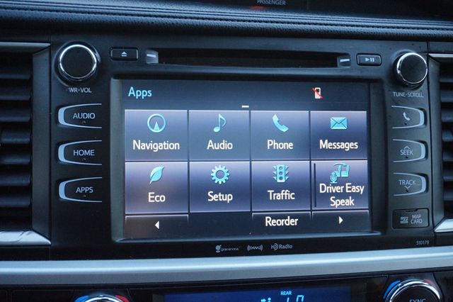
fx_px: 604
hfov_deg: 41.1
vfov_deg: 28.0
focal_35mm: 48
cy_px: 151
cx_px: 226
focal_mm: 32
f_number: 5
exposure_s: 1/160
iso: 1600
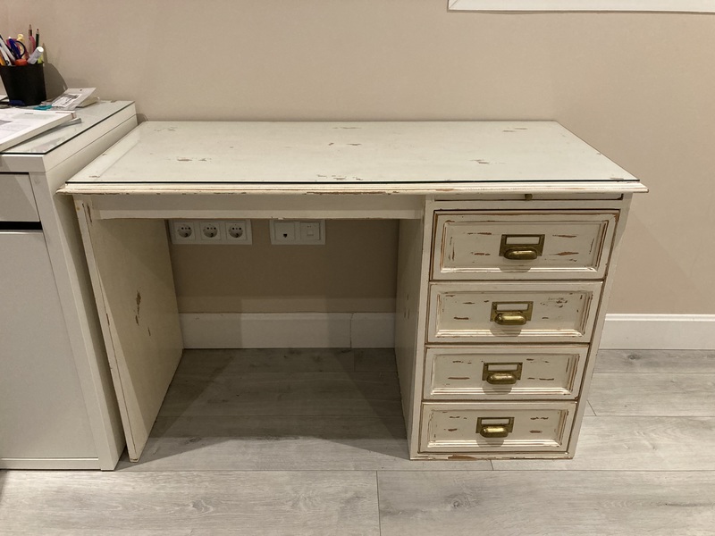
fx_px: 578
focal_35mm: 28
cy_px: 268
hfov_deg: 63.4
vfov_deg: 49.7
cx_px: 358
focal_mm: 3.99
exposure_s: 1/50
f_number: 1.8
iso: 250
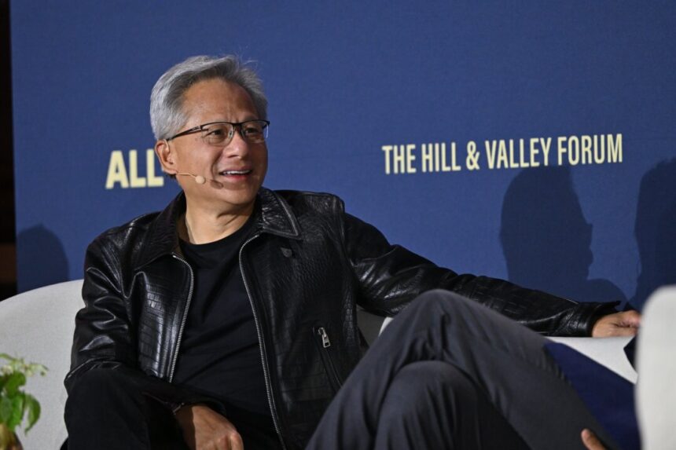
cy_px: 225
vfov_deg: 2.7
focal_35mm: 500
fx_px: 9386
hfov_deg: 4.1
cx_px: 338
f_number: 5.6
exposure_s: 1/400
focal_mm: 500
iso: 3200
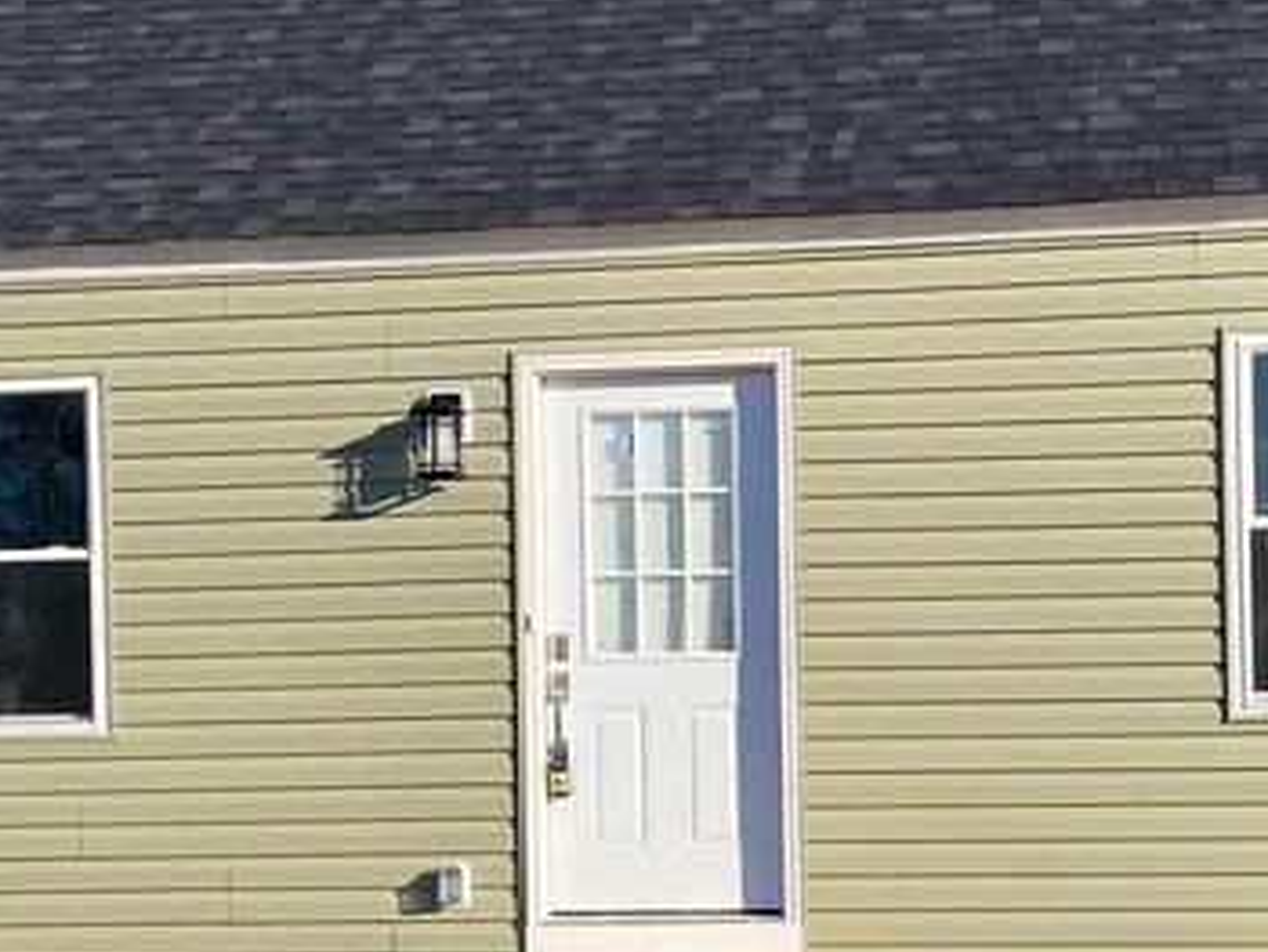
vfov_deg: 19.2
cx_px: 779
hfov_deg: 25.6
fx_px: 2786
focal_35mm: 76
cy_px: 753
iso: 50
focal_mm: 4.2
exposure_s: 1/4132
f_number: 1.6
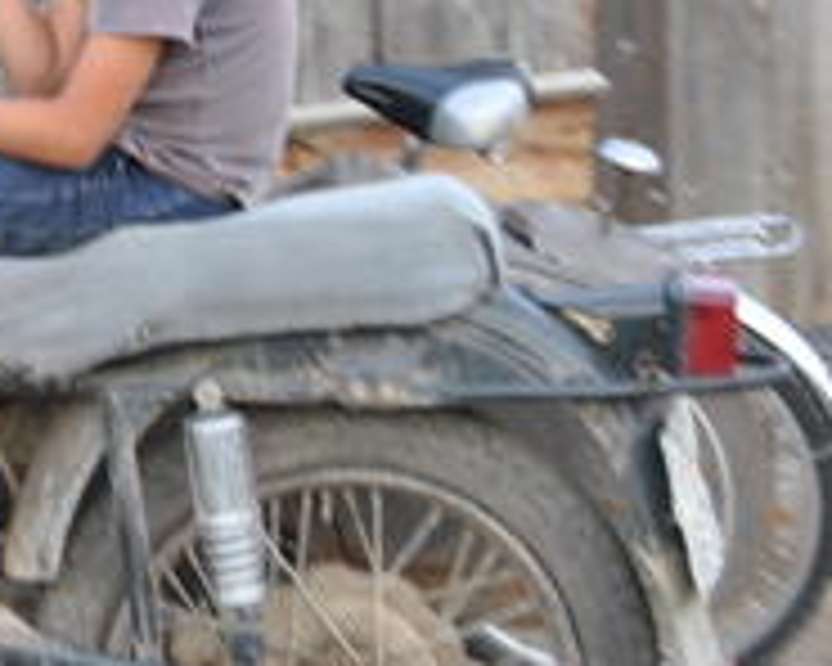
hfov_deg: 8.1
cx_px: -427
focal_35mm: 234
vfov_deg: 6.6
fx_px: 5762
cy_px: 130
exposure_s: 1/40
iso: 200
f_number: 5.3
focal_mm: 48
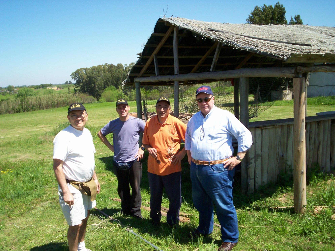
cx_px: 168
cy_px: 126
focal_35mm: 36
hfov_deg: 51.3
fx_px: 348
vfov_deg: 39.7
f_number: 4.5
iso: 100
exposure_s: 1/493
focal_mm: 5.9
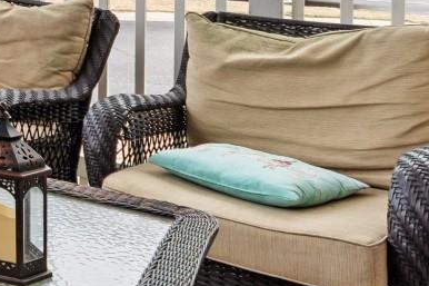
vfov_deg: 19.4
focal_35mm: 63
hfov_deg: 20.8
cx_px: -360
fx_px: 750
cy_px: -116
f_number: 5
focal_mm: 10
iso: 100
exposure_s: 1/100
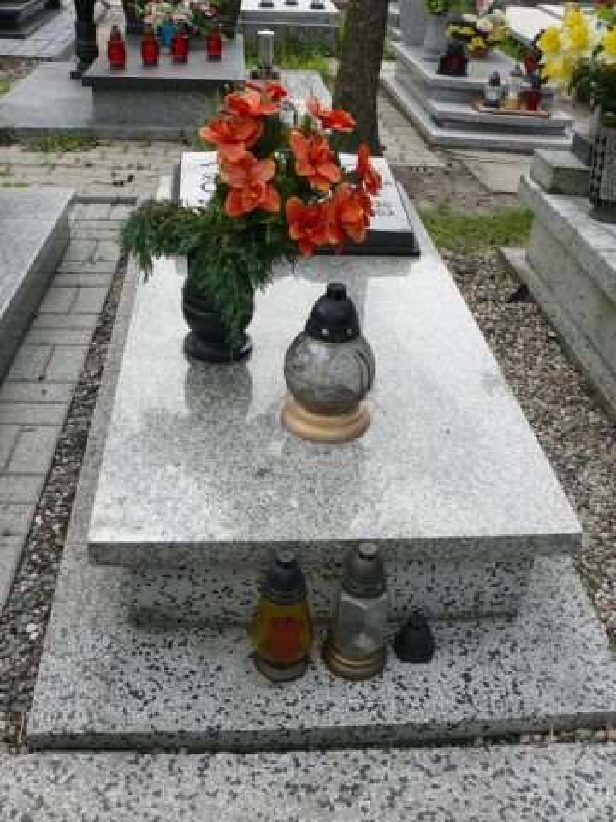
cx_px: 308
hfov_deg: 40.7
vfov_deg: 52.6
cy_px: 411
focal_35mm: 35
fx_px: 830
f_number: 5.6
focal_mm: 7.4
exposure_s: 1/250
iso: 100
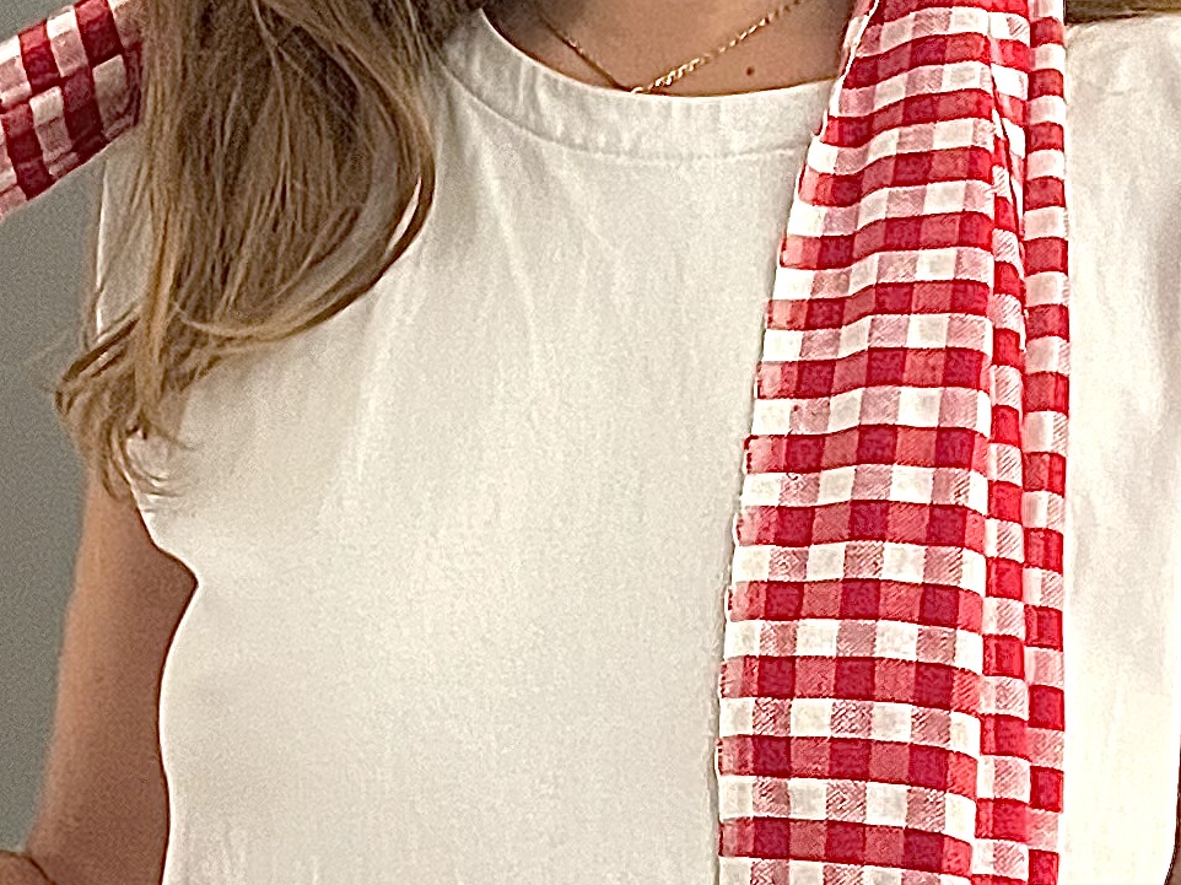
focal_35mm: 109
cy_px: 773
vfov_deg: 13.5
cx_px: 395
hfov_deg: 18.0
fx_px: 3718
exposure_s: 1/30
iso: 1000
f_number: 1.5
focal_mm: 5.7
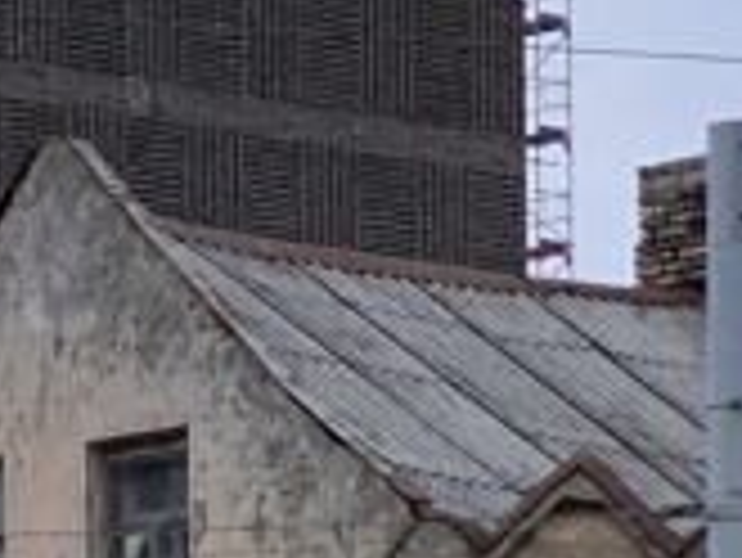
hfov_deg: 5.7
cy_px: 27
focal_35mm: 322
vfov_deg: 4.6
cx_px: -1511
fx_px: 6907
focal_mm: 6
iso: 16
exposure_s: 1/355
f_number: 2.4
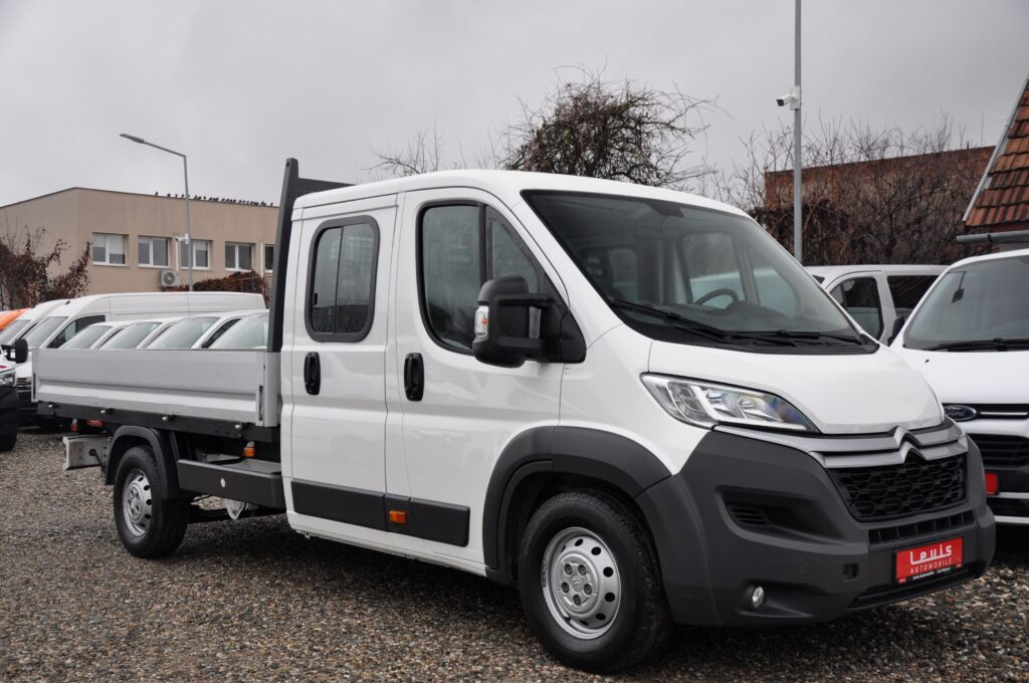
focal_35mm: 39
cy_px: 342
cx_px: 514
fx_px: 1113
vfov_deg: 34.1
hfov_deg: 49.6
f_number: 5
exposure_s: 1/100
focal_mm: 26
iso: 500
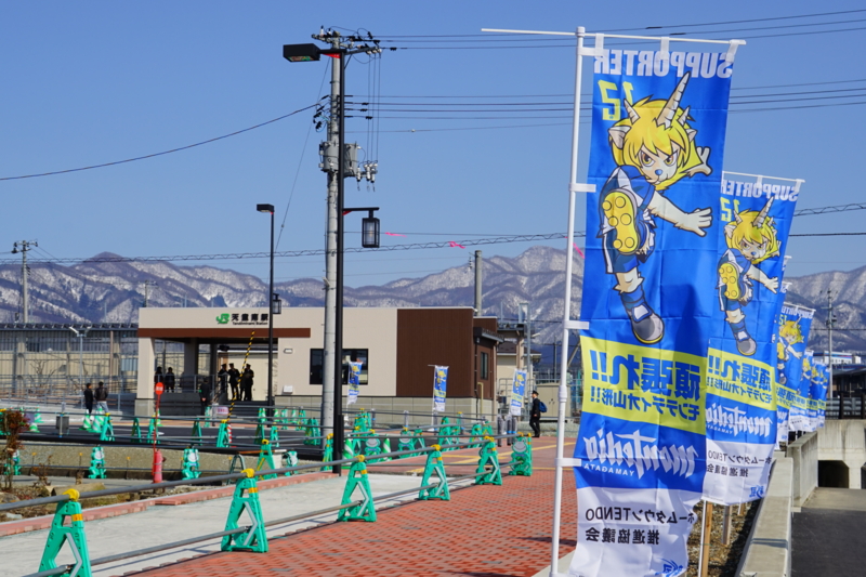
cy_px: 288
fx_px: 1539
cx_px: 433
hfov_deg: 31.4
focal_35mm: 64
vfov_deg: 21.2
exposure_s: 1/250
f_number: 11
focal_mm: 43
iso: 100
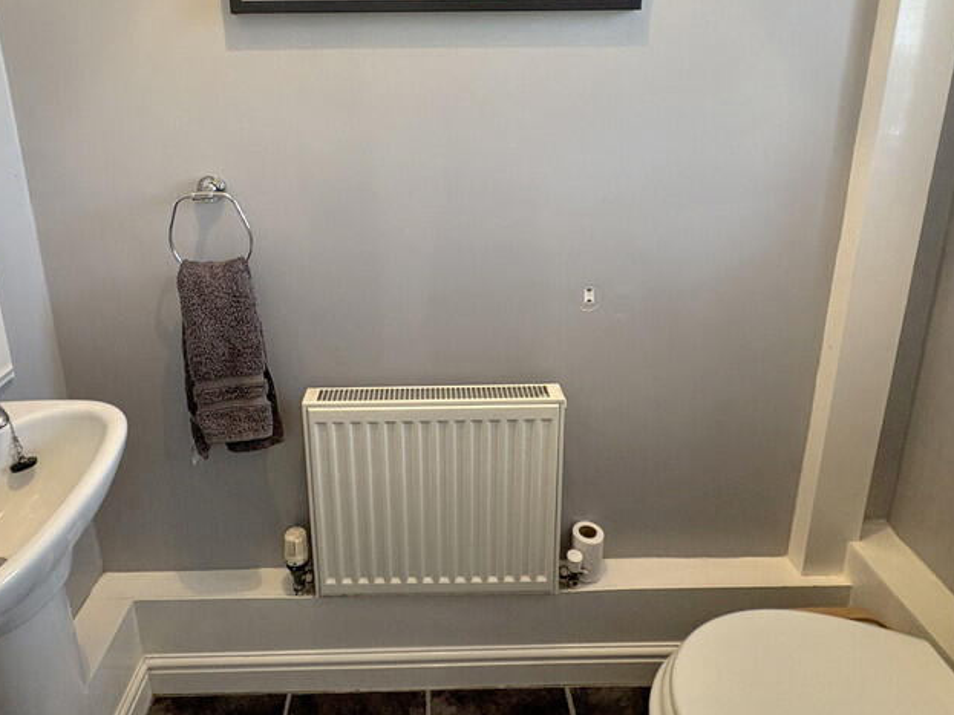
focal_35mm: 23
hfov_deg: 73.7
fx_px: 634
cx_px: 421
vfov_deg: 57.0
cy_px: 216
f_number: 2.2
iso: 250
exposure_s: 1/50
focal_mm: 2.22
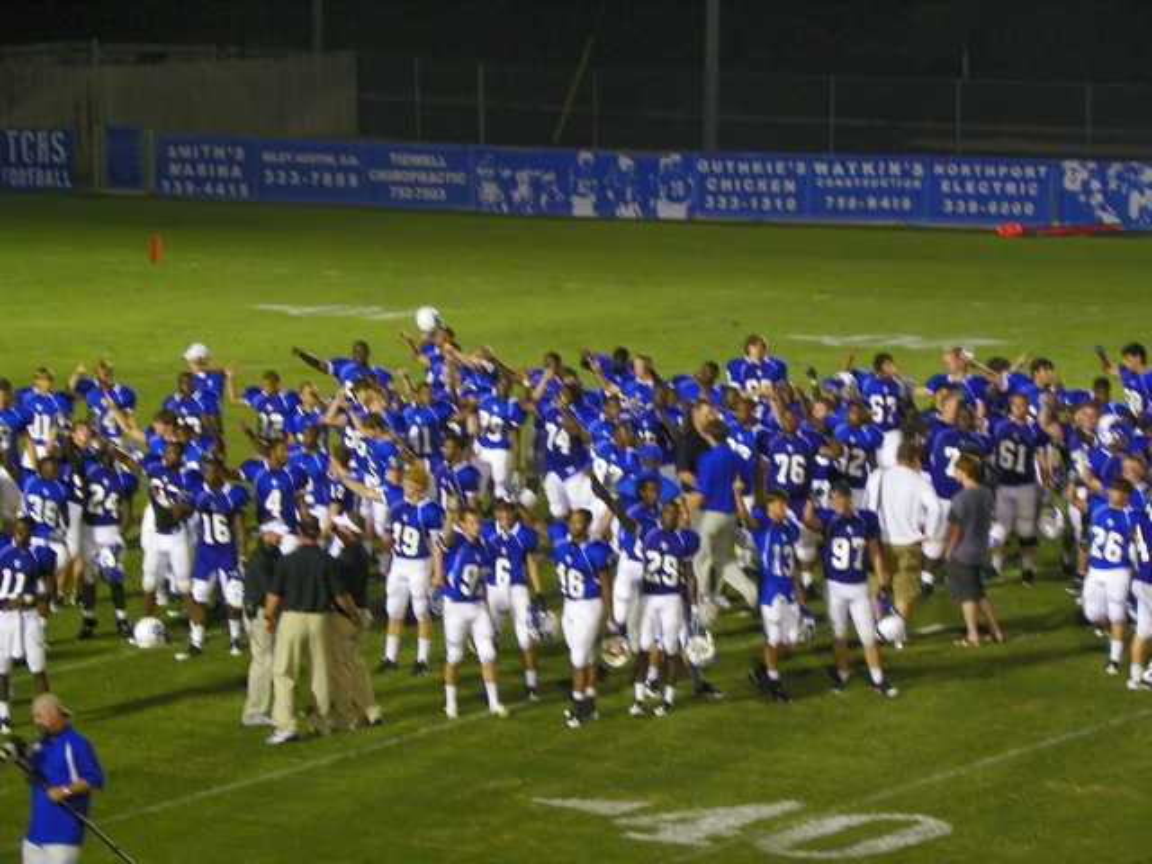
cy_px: 432
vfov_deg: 8.1
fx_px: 6123
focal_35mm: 184
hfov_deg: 10.7
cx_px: 576
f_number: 4.5
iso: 250
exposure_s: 1/60
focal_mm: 32.7
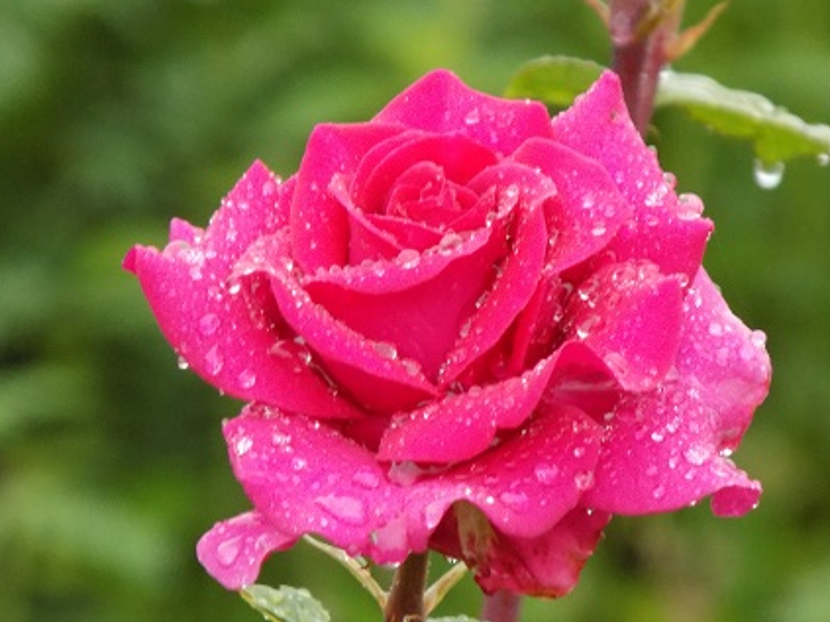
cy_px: 332
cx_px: 420
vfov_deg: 2.2
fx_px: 15916
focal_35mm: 664
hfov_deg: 3.0
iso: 400
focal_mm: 104
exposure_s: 1/10
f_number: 5.9
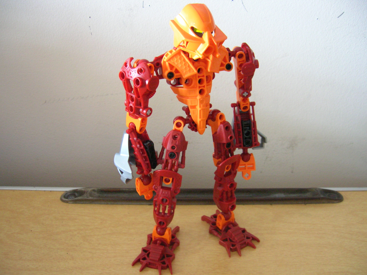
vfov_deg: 41.7
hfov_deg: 54.0
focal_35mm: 34
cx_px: 184
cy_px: 138
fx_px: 360
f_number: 2.9
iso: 200
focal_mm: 5.7
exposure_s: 1.79
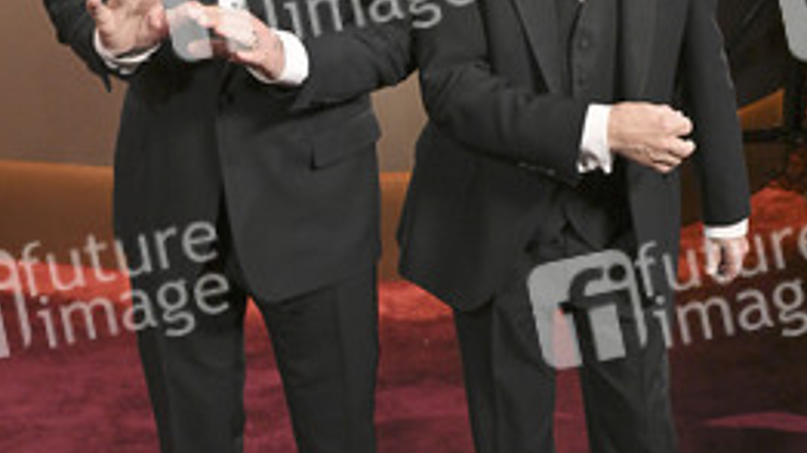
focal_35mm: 56
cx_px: 407
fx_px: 1198
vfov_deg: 21.3
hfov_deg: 37.2
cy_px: 142
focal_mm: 35
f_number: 5.6
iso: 2500
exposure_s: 1/320
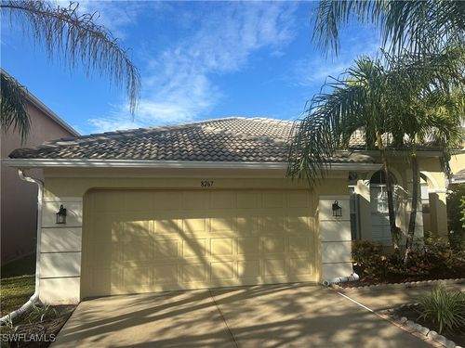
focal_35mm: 24
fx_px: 322
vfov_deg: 56.8
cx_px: 232
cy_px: 174
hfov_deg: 71.6
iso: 80
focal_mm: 6.86
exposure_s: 1/3155
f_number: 1.78
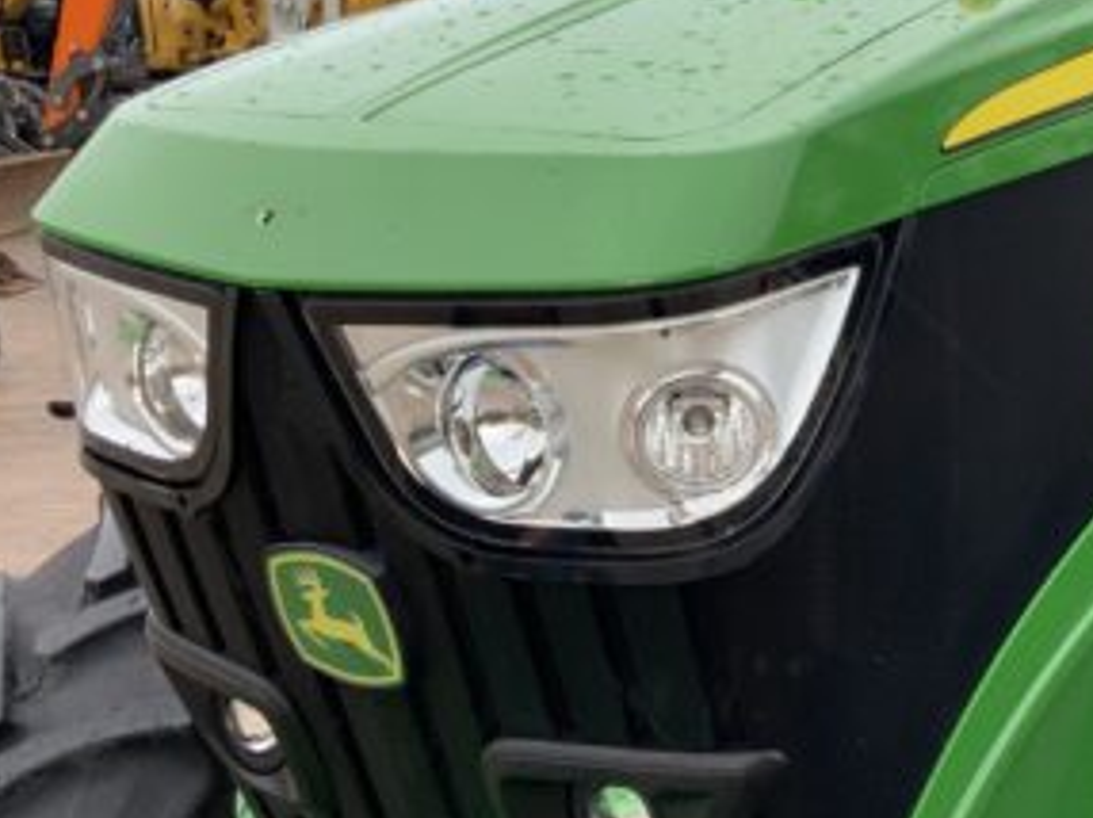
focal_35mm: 65
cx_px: 1020
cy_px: 463
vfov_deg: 22.5
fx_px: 2051
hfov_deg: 28.5
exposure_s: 1/122
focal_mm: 3
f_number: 1.8
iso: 40
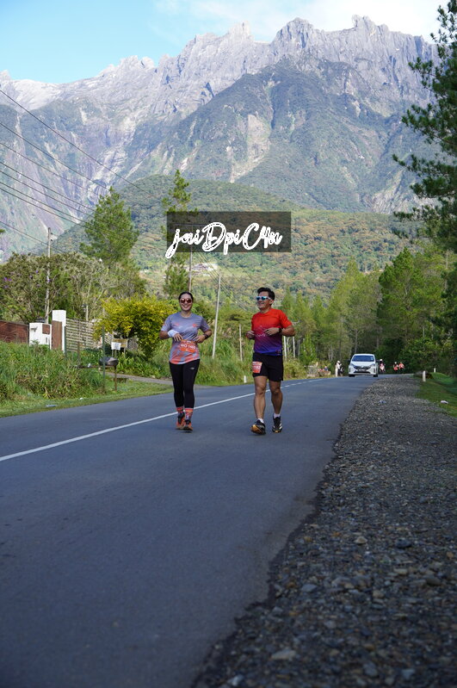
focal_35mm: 51
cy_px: 344
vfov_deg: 38.9
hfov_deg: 26.4
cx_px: 228
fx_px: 973
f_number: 2.8
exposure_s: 1/500
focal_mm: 34
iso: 125
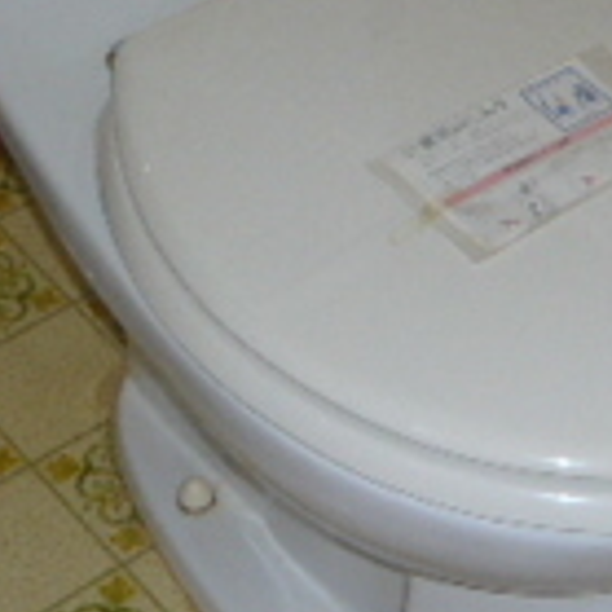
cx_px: 374
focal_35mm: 114
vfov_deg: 14.6
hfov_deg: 15.3
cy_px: -203
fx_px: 2280
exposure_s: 1/30
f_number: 2.8
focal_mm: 4.6
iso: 100
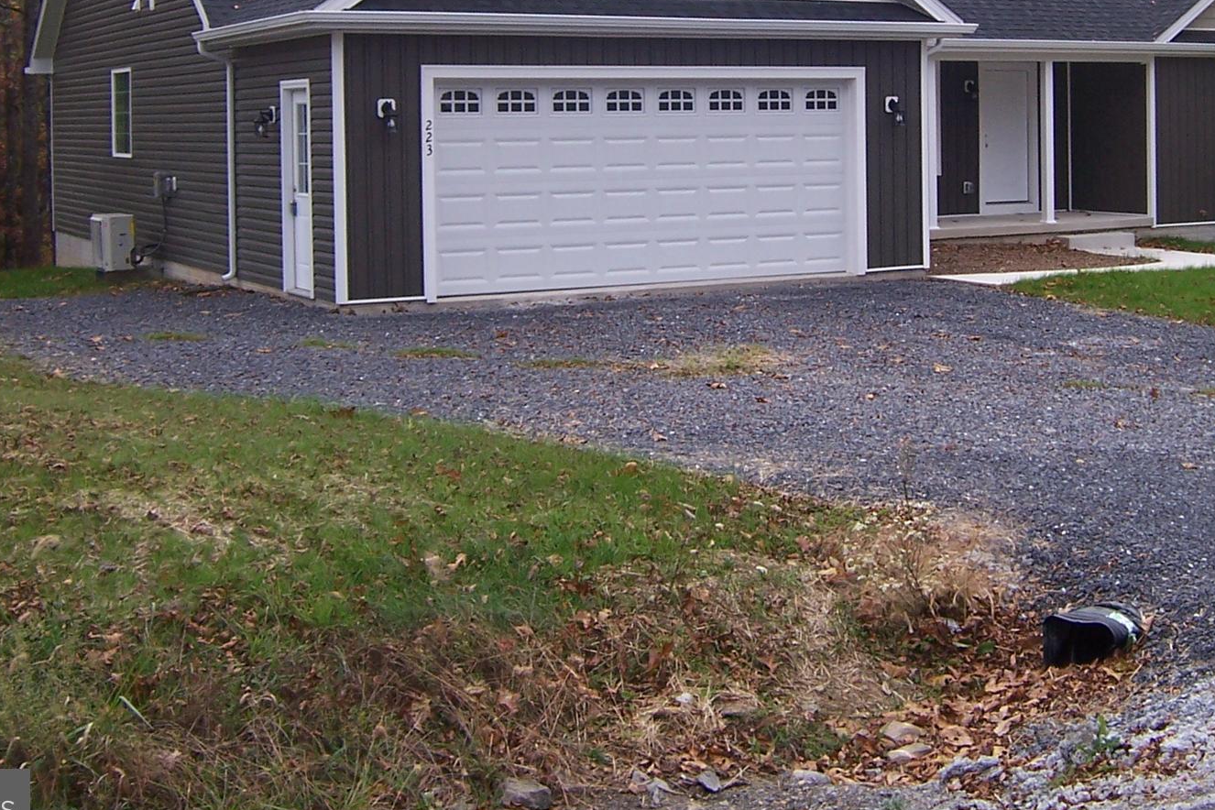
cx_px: 739
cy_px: 140
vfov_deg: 25.0
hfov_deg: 37.4
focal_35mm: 53
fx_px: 1789
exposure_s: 1/180
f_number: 3.4
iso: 80
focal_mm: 5.5
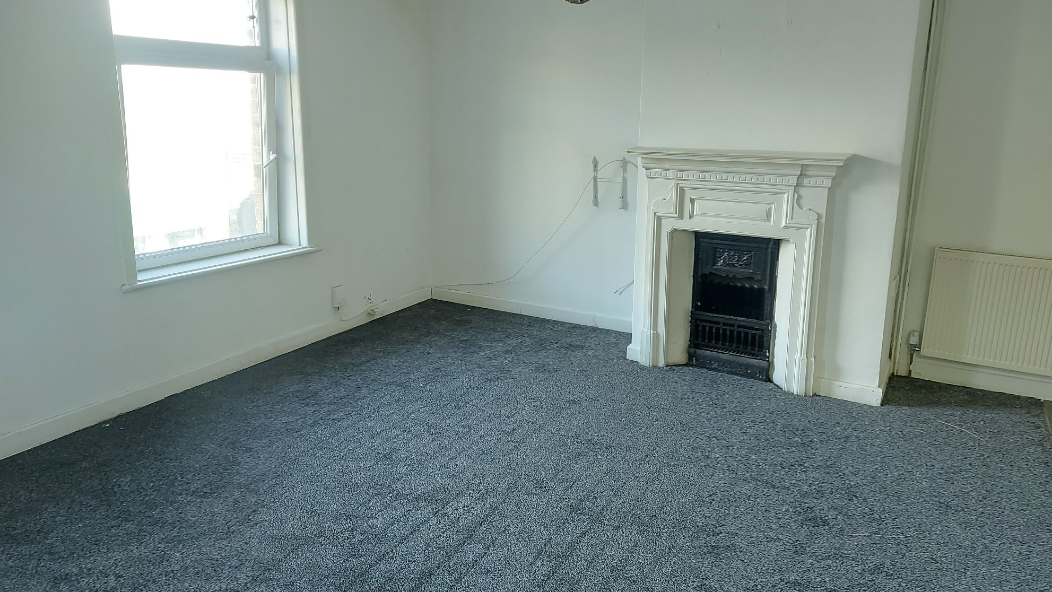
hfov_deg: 69.9
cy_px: 265
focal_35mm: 27
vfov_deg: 42.9
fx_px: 753
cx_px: 529
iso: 250
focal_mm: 5.23
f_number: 1.8
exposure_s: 1/33
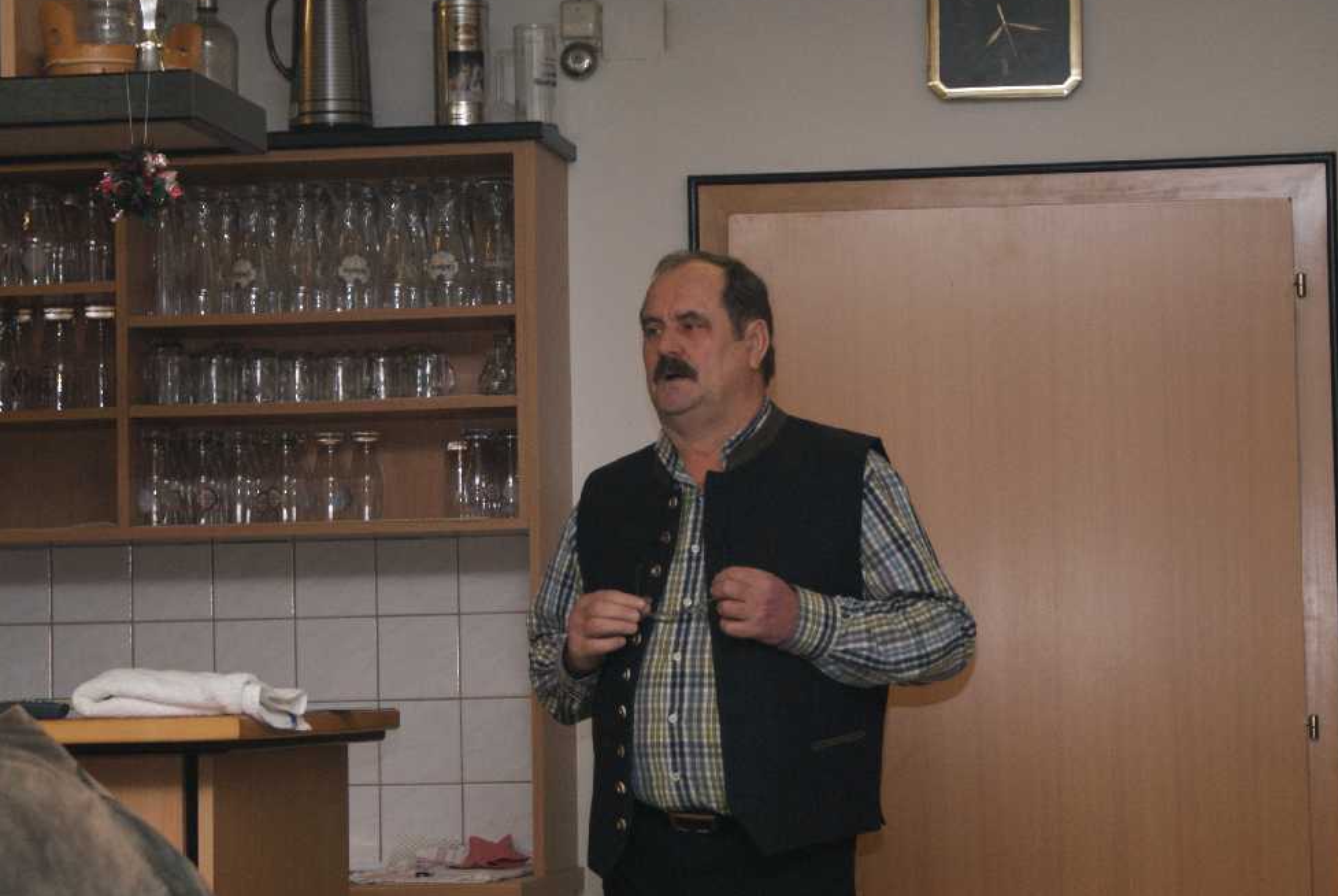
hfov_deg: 19.1
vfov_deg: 12.8
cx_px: 741
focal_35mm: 107
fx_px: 3982
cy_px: 425
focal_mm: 60
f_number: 5.6
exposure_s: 1/100
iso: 400
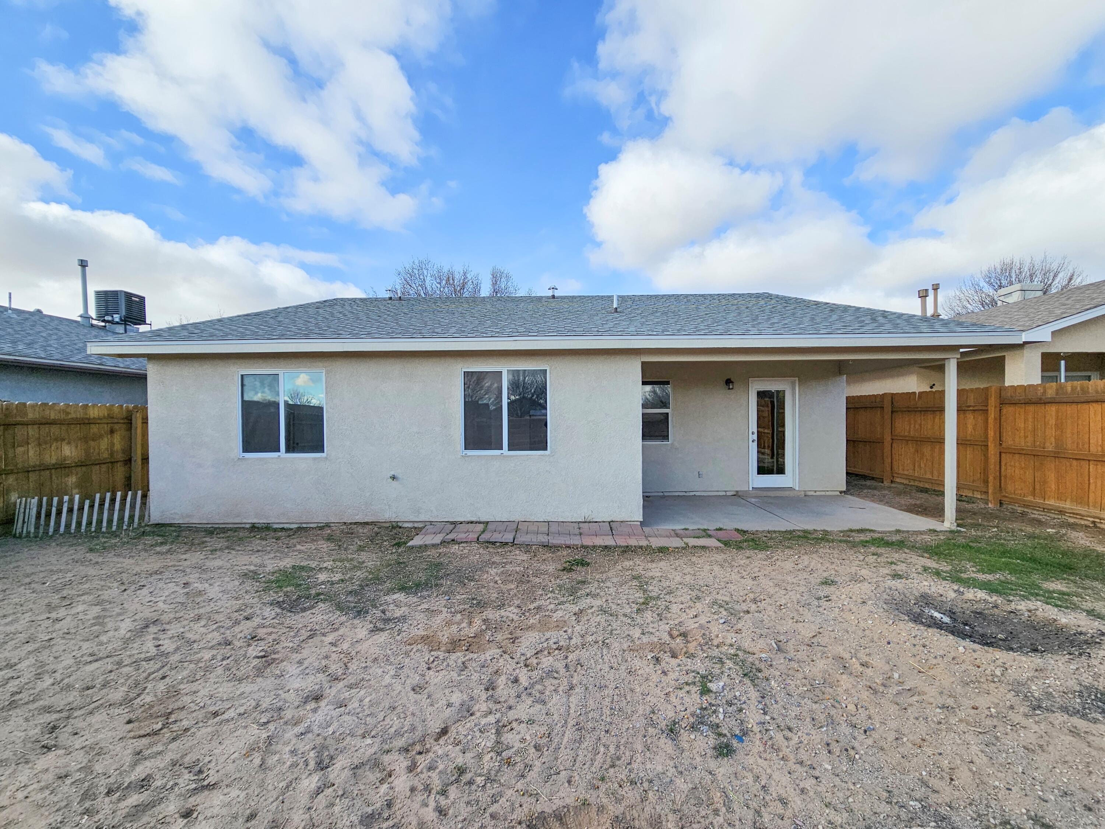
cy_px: 414
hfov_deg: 106.2
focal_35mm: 13
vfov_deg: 89.9
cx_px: 552
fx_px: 415
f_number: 2.2
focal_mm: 2.2
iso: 50
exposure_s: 1/1636
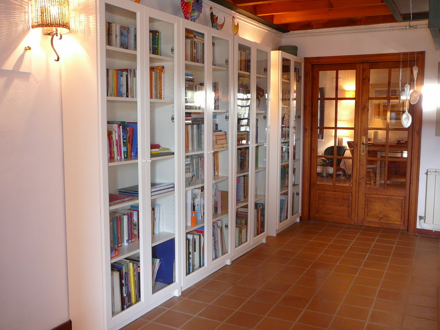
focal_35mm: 35
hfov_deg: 52.6
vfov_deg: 40.7
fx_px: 445
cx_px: 220
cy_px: 165
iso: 100
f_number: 2.8
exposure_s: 1/8
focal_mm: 5.2
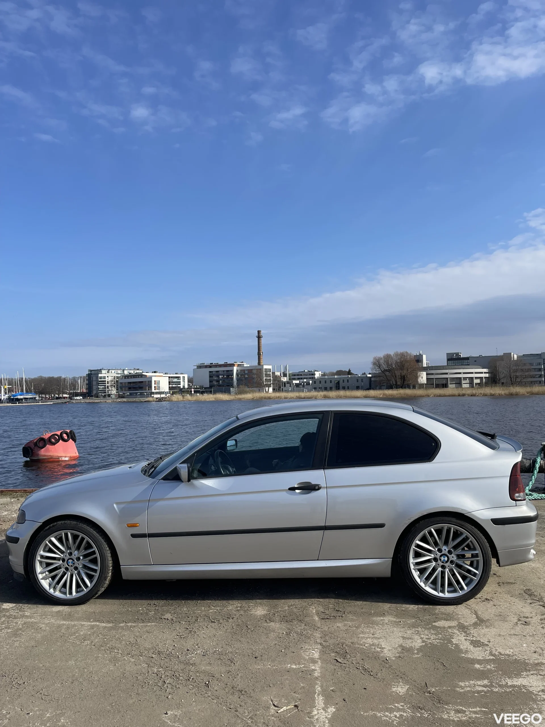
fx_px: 525
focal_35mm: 25
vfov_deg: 69.4
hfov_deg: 54.9
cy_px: 364
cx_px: 272
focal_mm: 5.1
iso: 32
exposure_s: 1/4348
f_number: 1.6
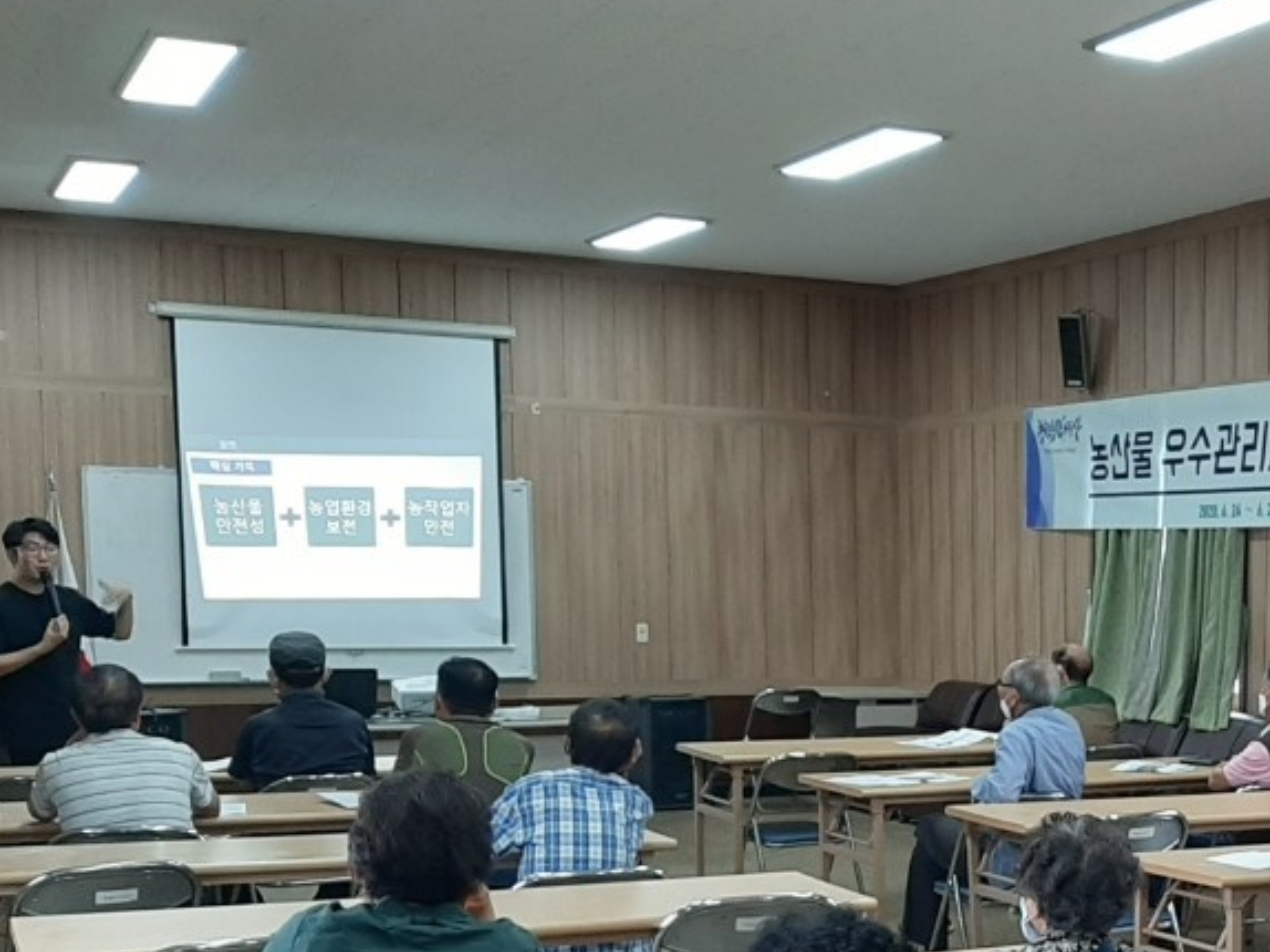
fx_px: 2127
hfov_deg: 30.6
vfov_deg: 24.6
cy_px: 824
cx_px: 1303
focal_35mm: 58
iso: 80
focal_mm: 3.93
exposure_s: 1/60.2
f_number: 1.7
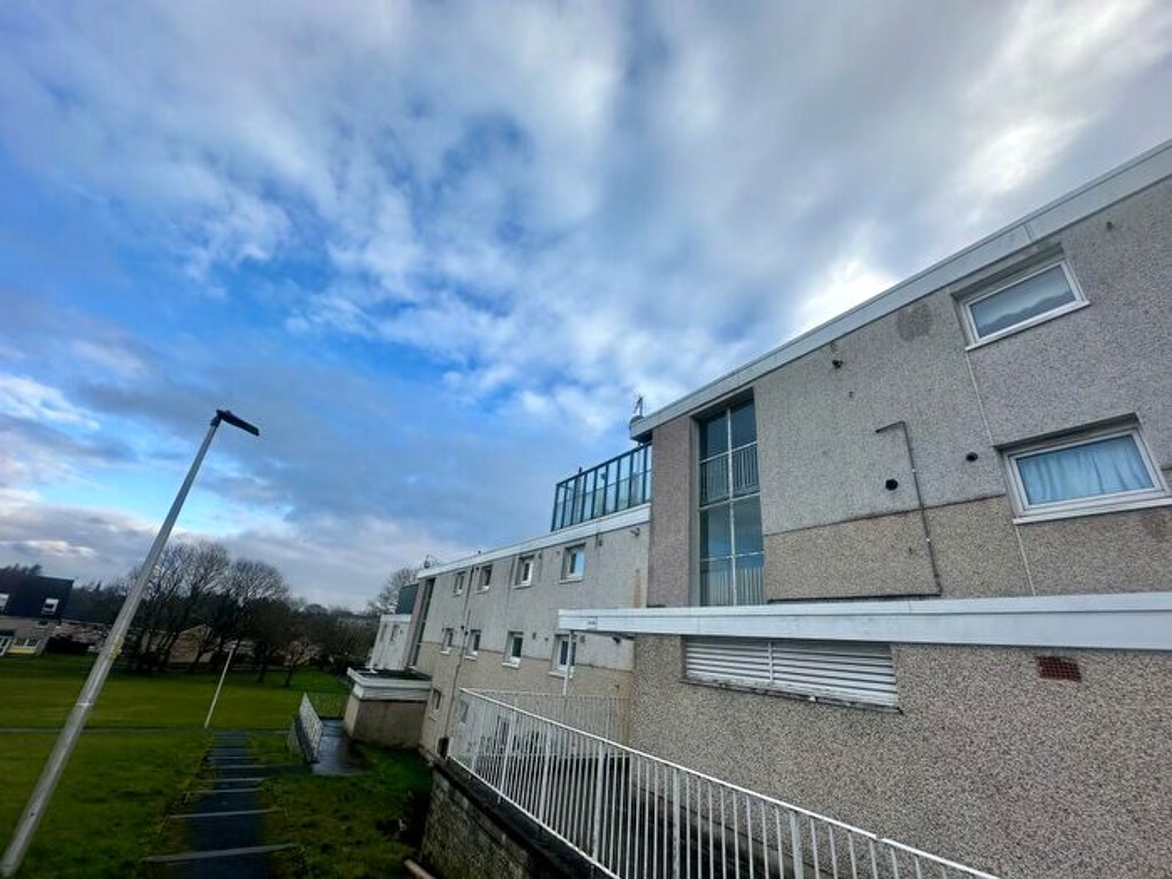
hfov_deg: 102.1
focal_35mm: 14
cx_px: 586
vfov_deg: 85.7
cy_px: 440
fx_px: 474
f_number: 2.2
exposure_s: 1/1276
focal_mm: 2.22
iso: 50
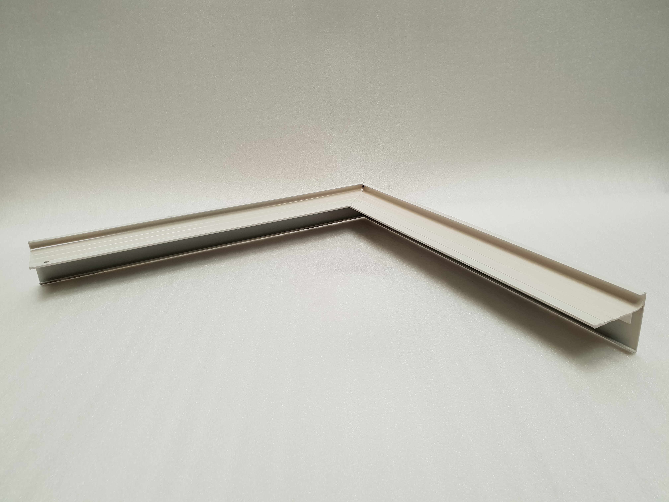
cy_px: 251
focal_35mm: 26
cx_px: 334
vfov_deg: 53.1
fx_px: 502
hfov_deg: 67.3
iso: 100
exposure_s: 1/50
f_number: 2.4
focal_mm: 4.3
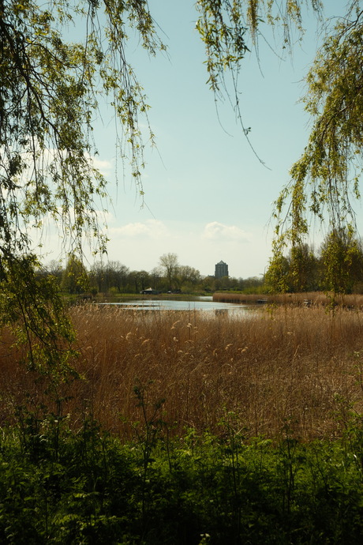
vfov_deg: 36.9
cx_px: 182
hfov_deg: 25.1
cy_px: 272
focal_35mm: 54
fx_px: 817
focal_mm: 36.3
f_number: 7.1
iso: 500
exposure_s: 1/1900
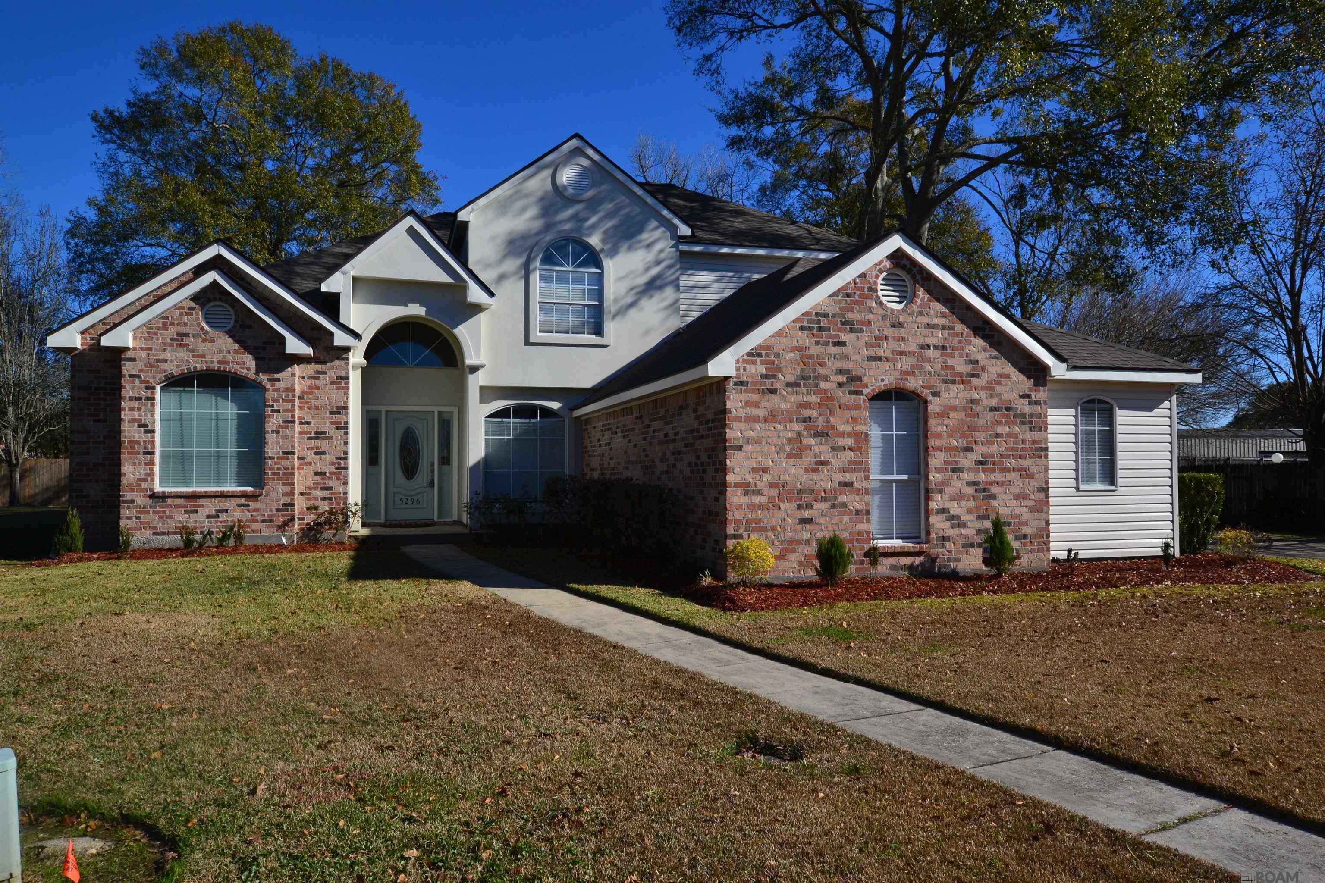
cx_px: 662
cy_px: 442
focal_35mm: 27
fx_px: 994
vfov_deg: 47.9
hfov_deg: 67.4
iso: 320
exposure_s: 1/500
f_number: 11
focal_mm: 18
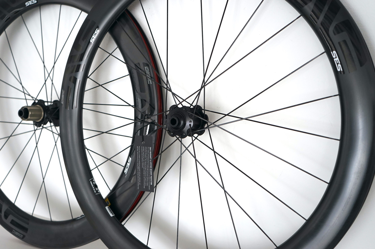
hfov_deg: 51.9
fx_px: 385
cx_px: 188
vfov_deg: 35.9
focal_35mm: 37
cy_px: 124
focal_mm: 37
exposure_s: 1/160
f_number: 4.5
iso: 640
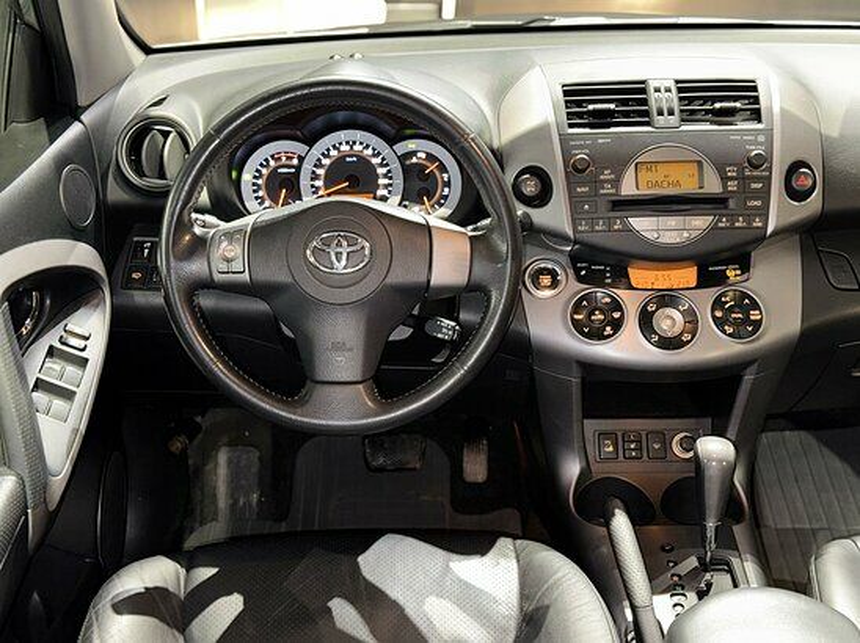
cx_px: 430
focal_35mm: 48
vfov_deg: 30.2
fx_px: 1191
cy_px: 322
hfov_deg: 39.7
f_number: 1.78
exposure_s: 1/4
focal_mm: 6.76
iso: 100
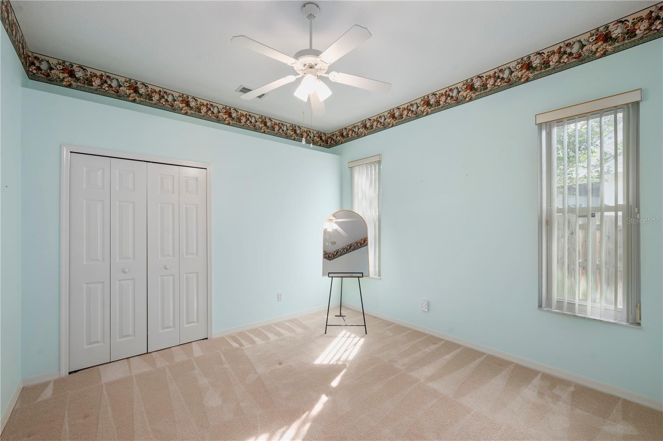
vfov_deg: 77.3
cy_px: 220
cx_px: 332
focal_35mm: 15
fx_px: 276
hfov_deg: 100.4
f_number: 8
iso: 200
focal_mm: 15
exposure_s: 1/6
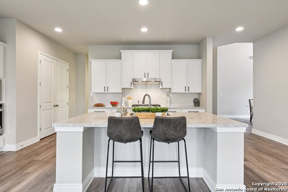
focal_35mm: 18
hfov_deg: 90.0
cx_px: 144
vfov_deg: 67.4
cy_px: 96
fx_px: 144
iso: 1250
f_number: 8
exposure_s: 1/20
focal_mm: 18
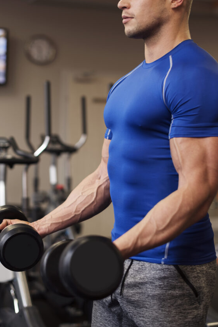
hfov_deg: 19.7
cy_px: 135
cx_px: 96
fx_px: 626
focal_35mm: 69
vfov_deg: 29.2
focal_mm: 50
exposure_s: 1/125
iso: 100
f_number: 2
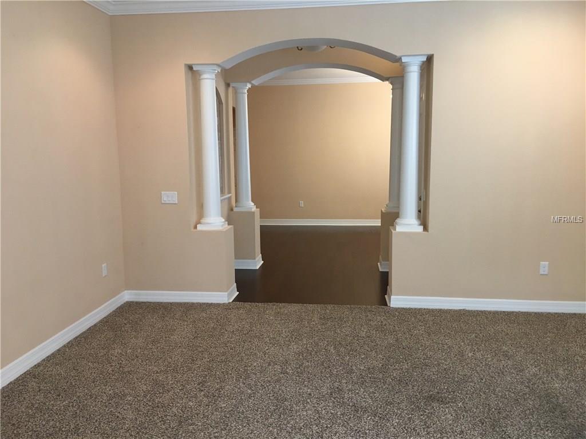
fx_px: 491
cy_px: 220
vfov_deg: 48.2
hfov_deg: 61.7
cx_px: 293
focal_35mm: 29
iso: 80
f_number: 2.2
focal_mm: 4.15
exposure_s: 1/30
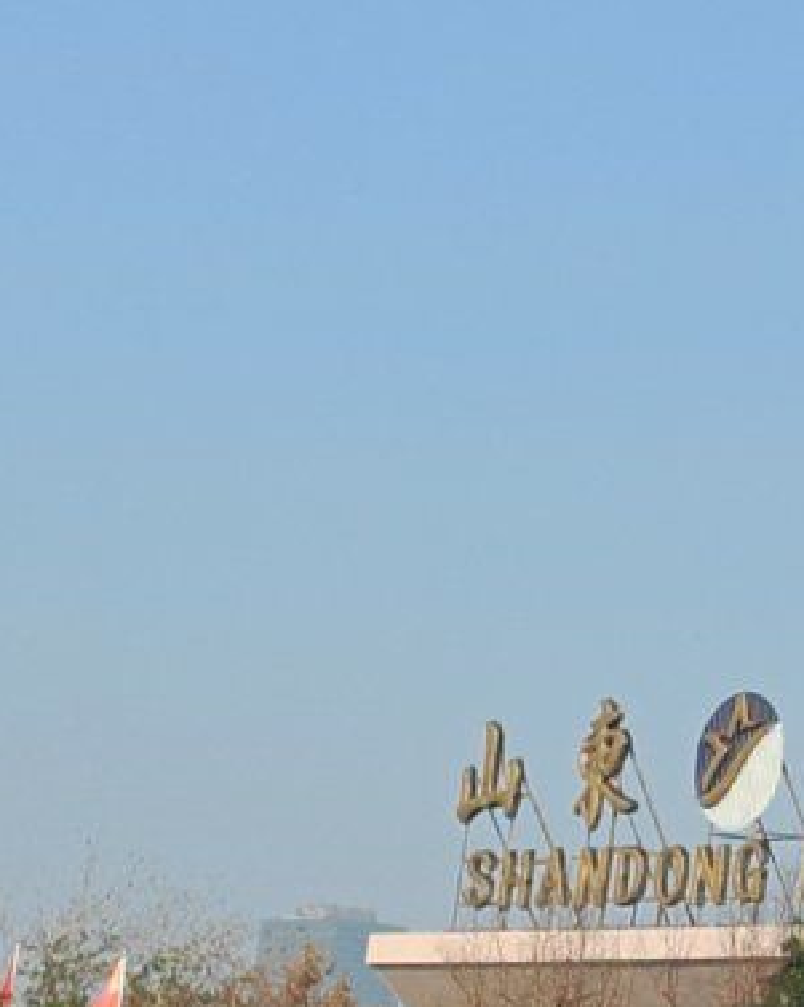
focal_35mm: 191
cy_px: 75
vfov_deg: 10.1
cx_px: 2424
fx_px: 5688
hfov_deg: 7.2
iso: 50
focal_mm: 7.62
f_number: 1.6
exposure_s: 1/2000
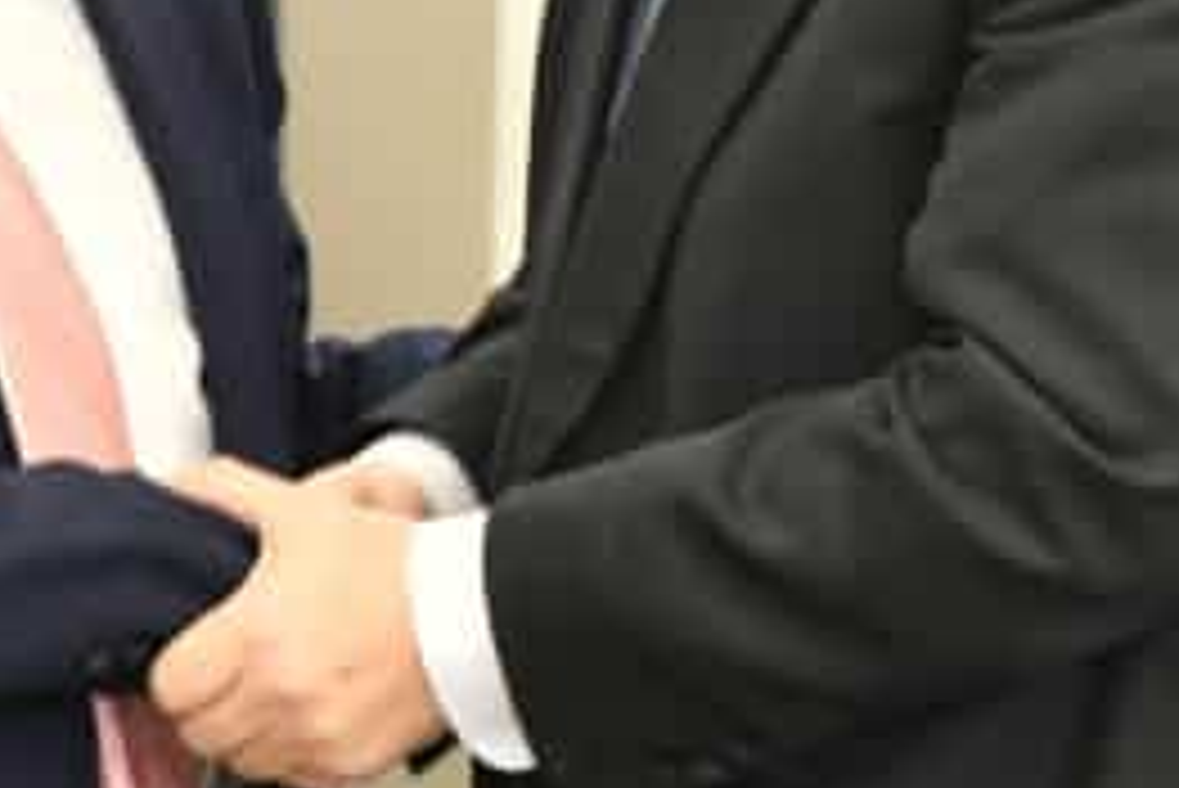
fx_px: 13434
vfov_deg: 3.4
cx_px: 855
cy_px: -173
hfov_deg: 5.0
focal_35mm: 410
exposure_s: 1/200
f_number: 4
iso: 1000
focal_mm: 105
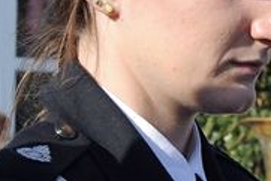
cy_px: 143
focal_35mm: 337
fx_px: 2539
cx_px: 244
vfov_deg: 4.1
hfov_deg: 6.1
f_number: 10
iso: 400
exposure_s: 1/400
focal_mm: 48
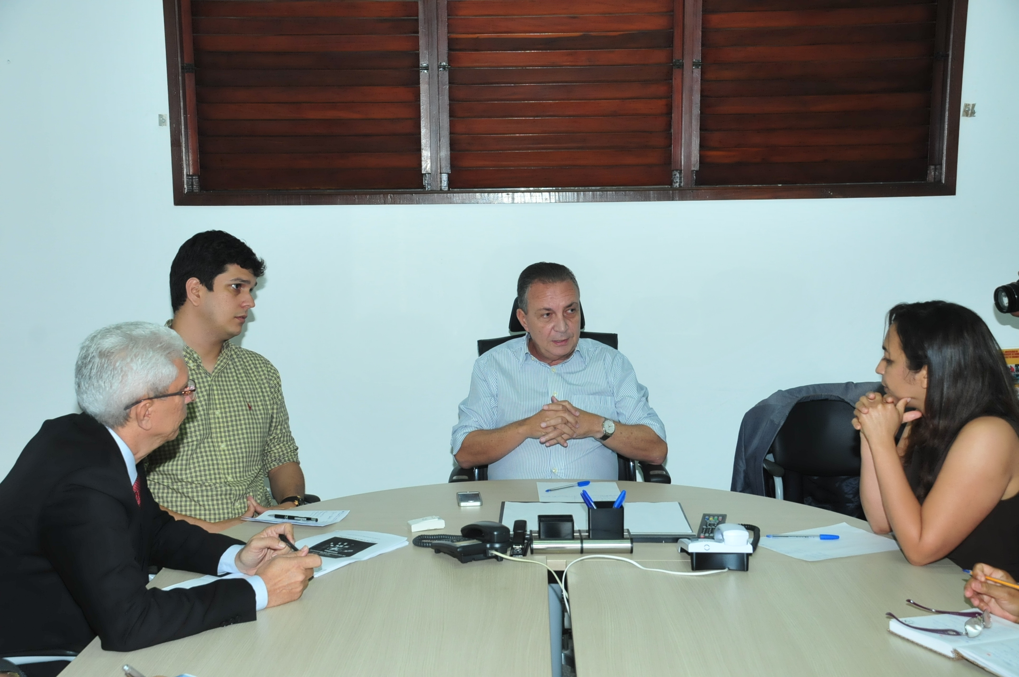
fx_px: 1357
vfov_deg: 28.0
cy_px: 338
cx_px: 510
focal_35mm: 48
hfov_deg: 41.2
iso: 800
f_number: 7.1
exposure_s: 1/60
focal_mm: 32
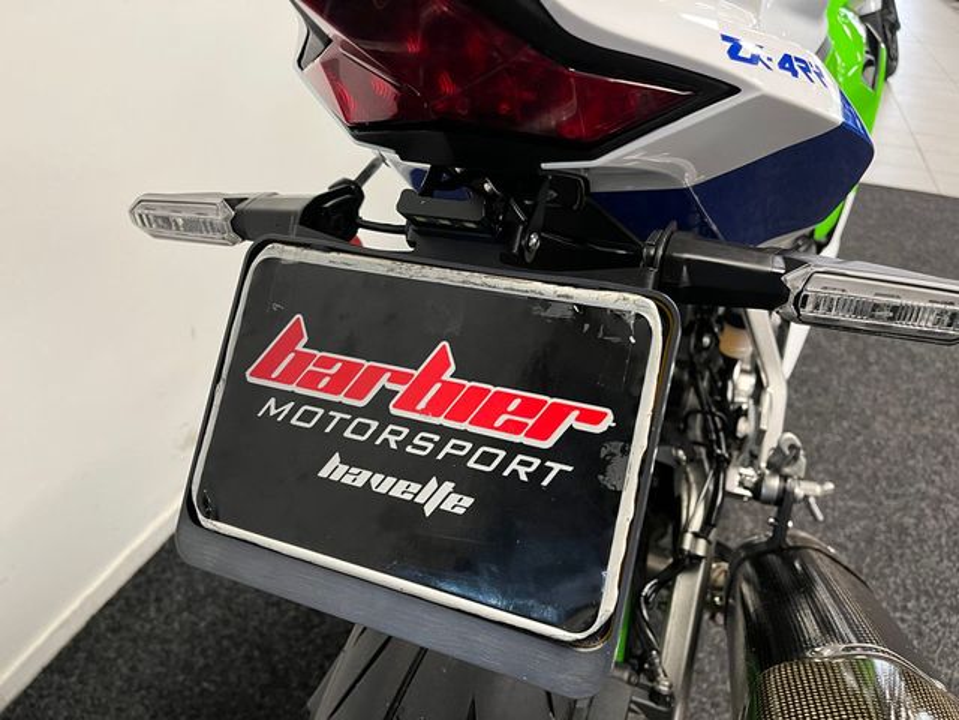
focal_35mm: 26
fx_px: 720
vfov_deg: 53.1
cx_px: 480
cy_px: 360
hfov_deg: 67.3
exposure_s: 1/50
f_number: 1.6
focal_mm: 5.1
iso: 200
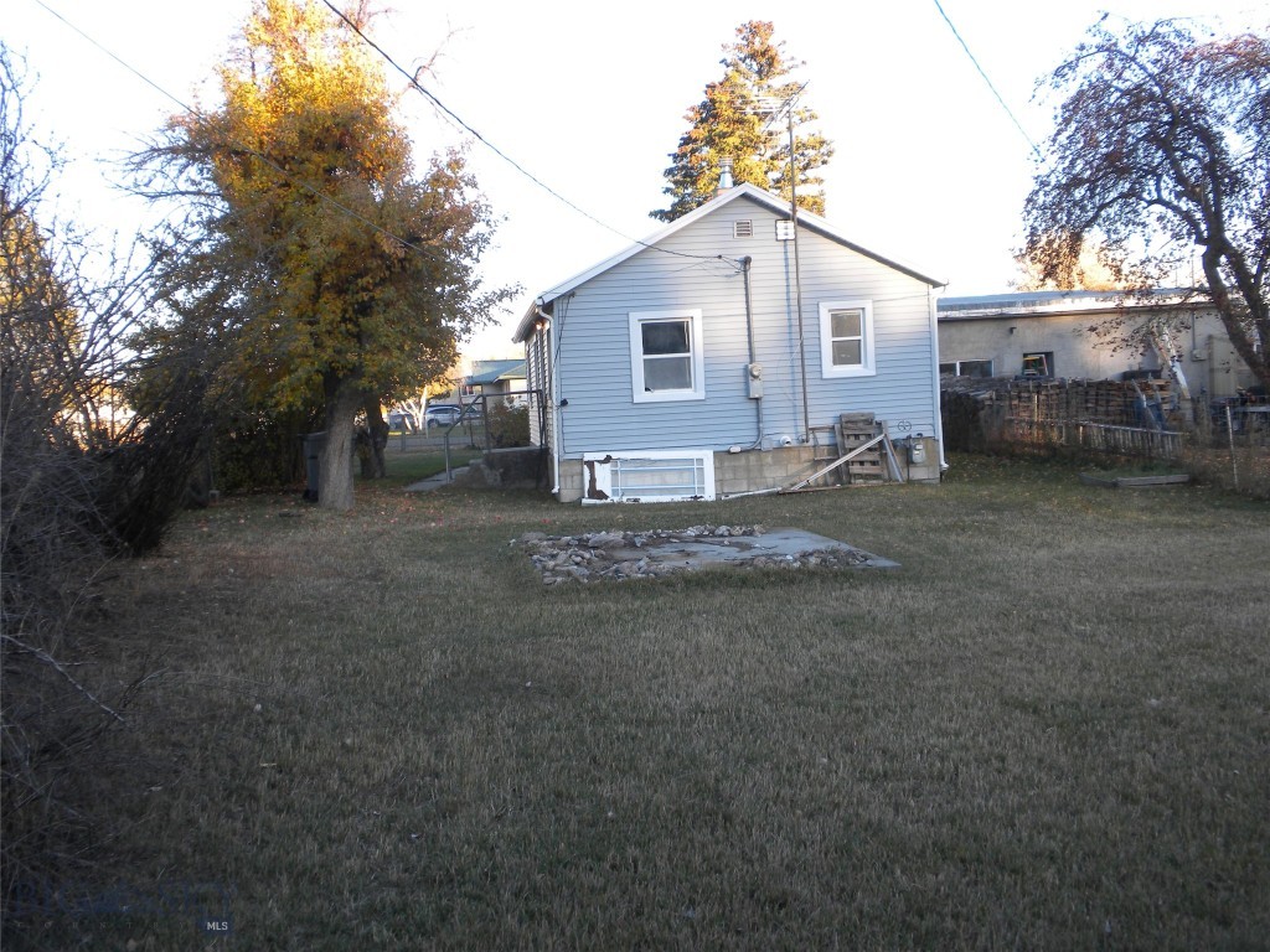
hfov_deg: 50.1
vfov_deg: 38.7
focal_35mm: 37
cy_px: 476
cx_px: 635
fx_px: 1357
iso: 64
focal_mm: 6.6
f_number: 3.5
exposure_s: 1/87.3
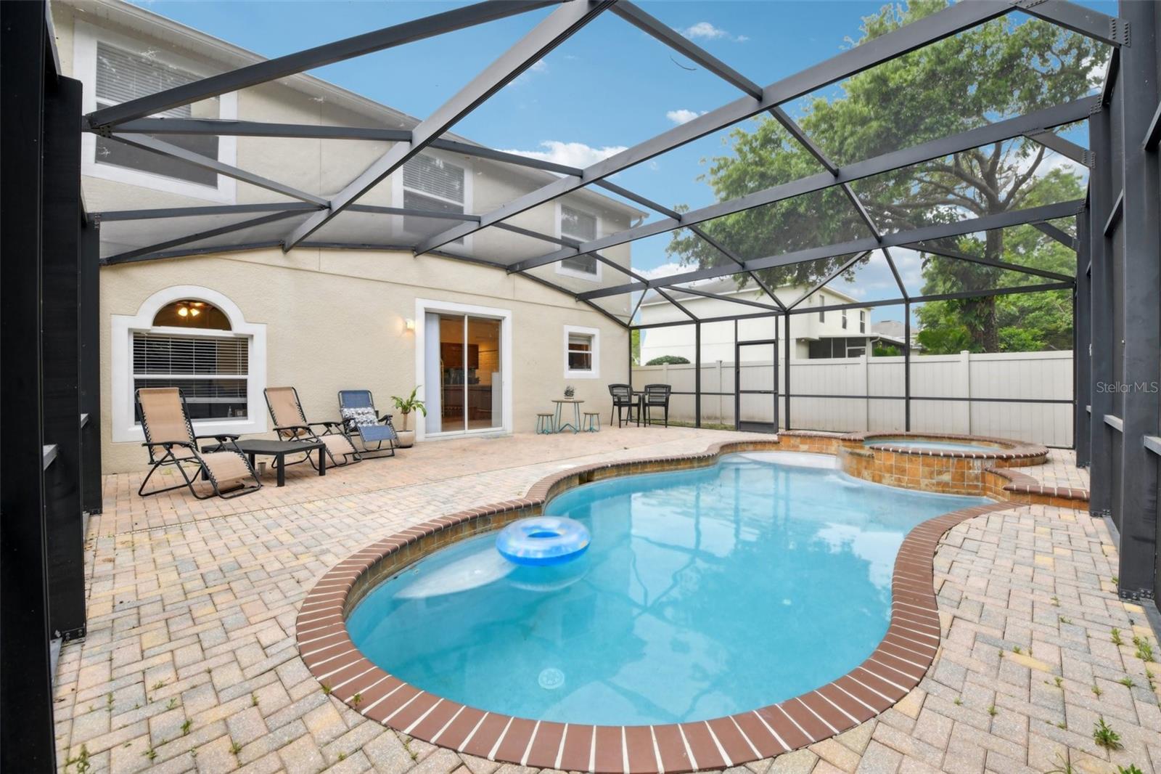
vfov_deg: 81.2
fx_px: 451
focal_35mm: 14
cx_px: 580
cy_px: 387
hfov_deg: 104.3
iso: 400
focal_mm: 14
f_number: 8
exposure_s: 1/50
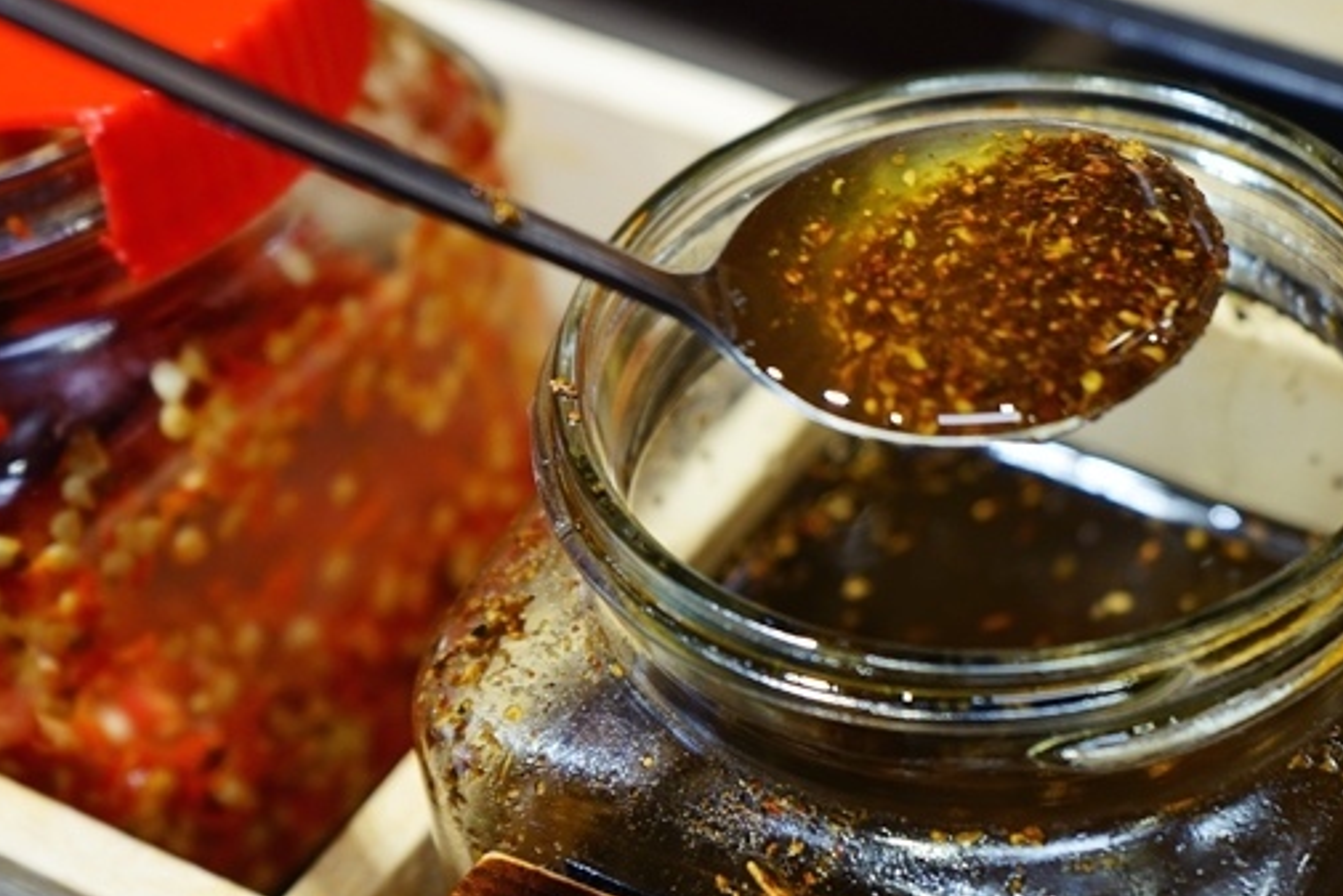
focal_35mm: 95
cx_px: 979
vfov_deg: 14.4
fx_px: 3545
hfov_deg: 21.3
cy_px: 288
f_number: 5
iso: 640
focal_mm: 60
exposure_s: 1/60
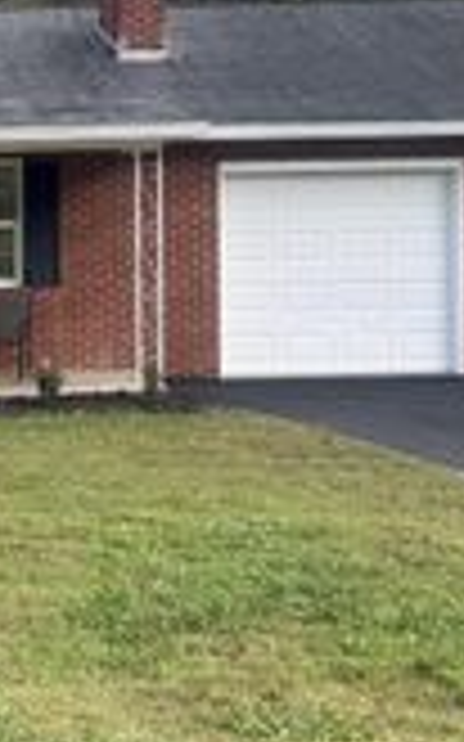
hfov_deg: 16.0
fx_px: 1559
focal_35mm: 77
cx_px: -158
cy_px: 281
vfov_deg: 26.7
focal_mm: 6.76
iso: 80
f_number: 1.78
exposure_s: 1/707
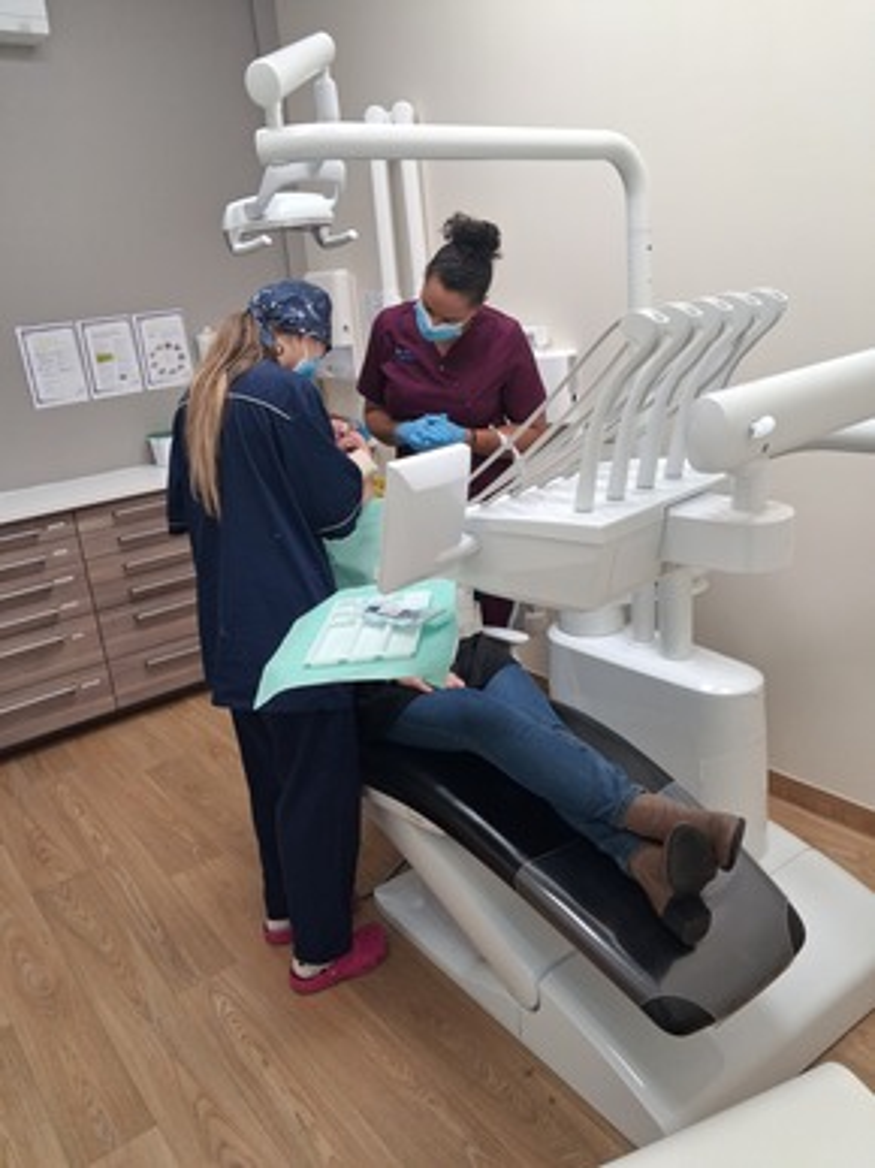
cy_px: 584
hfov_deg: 51.3
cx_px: 438
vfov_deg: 65.3
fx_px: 910
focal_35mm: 27
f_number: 1.8
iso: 160
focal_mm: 4
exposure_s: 1/100
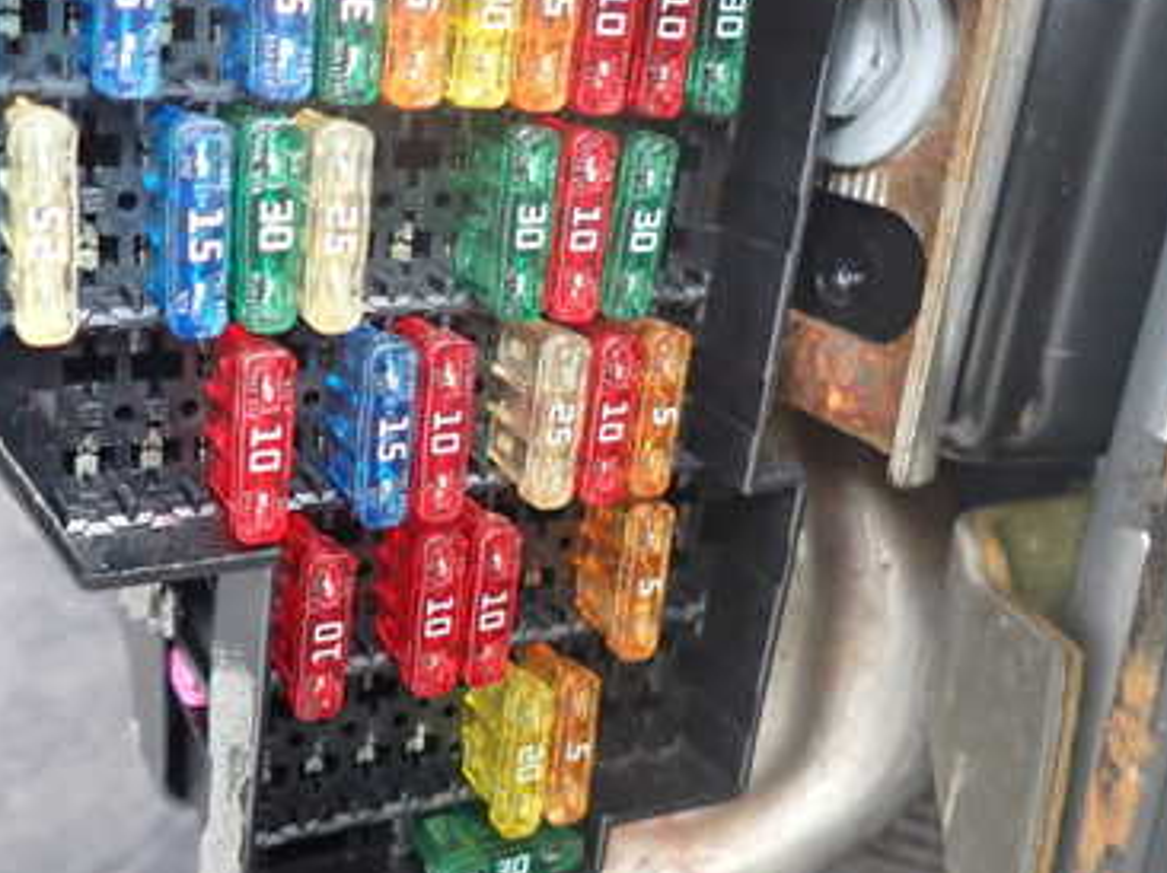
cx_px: 437
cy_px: 389
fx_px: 1381
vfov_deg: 35.1
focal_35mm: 41
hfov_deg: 45.4
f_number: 2
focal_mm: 4.5
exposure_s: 1/30
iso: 500
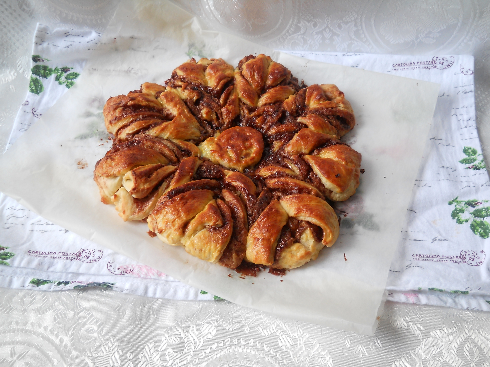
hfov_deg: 45.8
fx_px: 580
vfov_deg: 35.1
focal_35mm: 41
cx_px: 245
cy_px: 184
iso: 125
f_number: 3.1
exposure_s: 1/30
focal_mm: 6.72
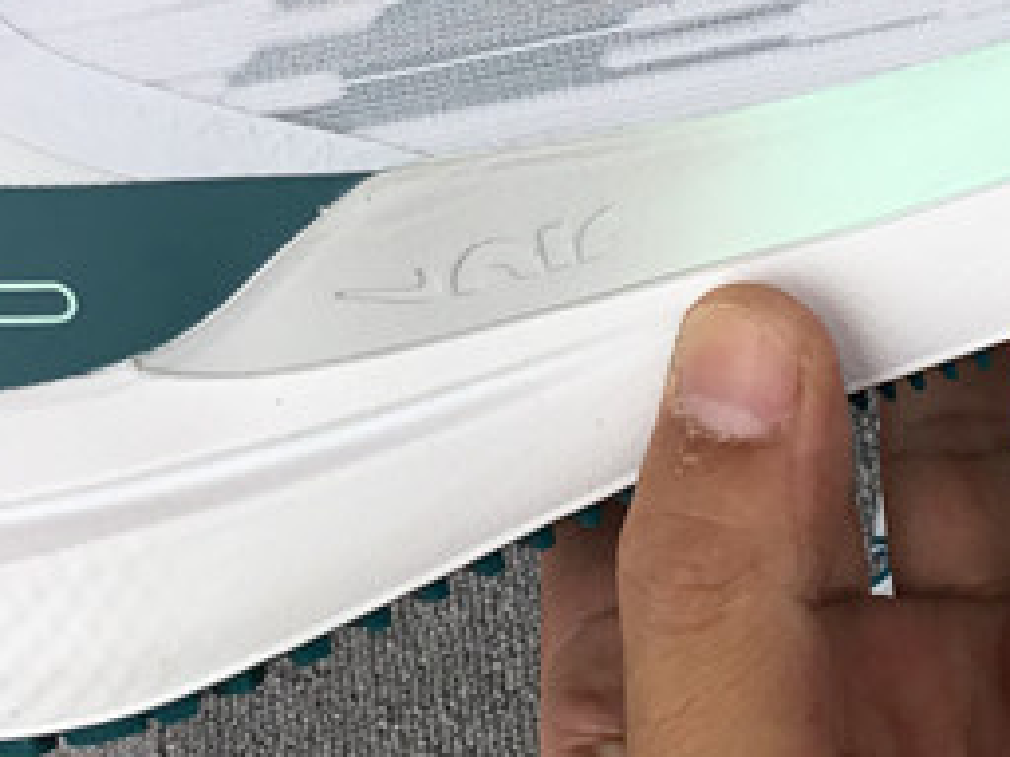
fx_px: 3180
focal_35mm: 109
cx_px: 694
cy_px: -81
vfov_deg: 13.3
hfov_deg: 18.0
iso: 25
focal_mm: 3.3
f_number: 2.4
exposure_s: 1/121
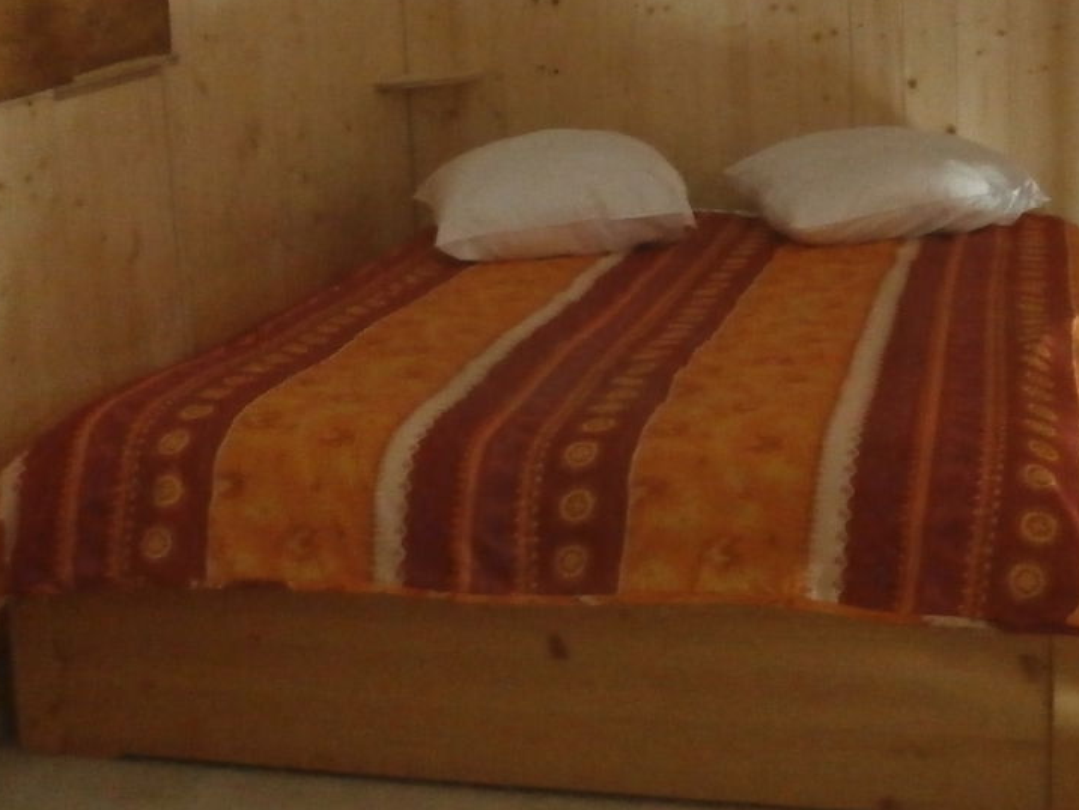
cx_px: 655
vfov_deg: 25.0
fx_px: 1808
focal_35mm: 58
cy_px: 220
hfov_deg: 33.1
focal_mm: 4.7
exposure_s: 1/15
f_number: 2.8
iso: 800
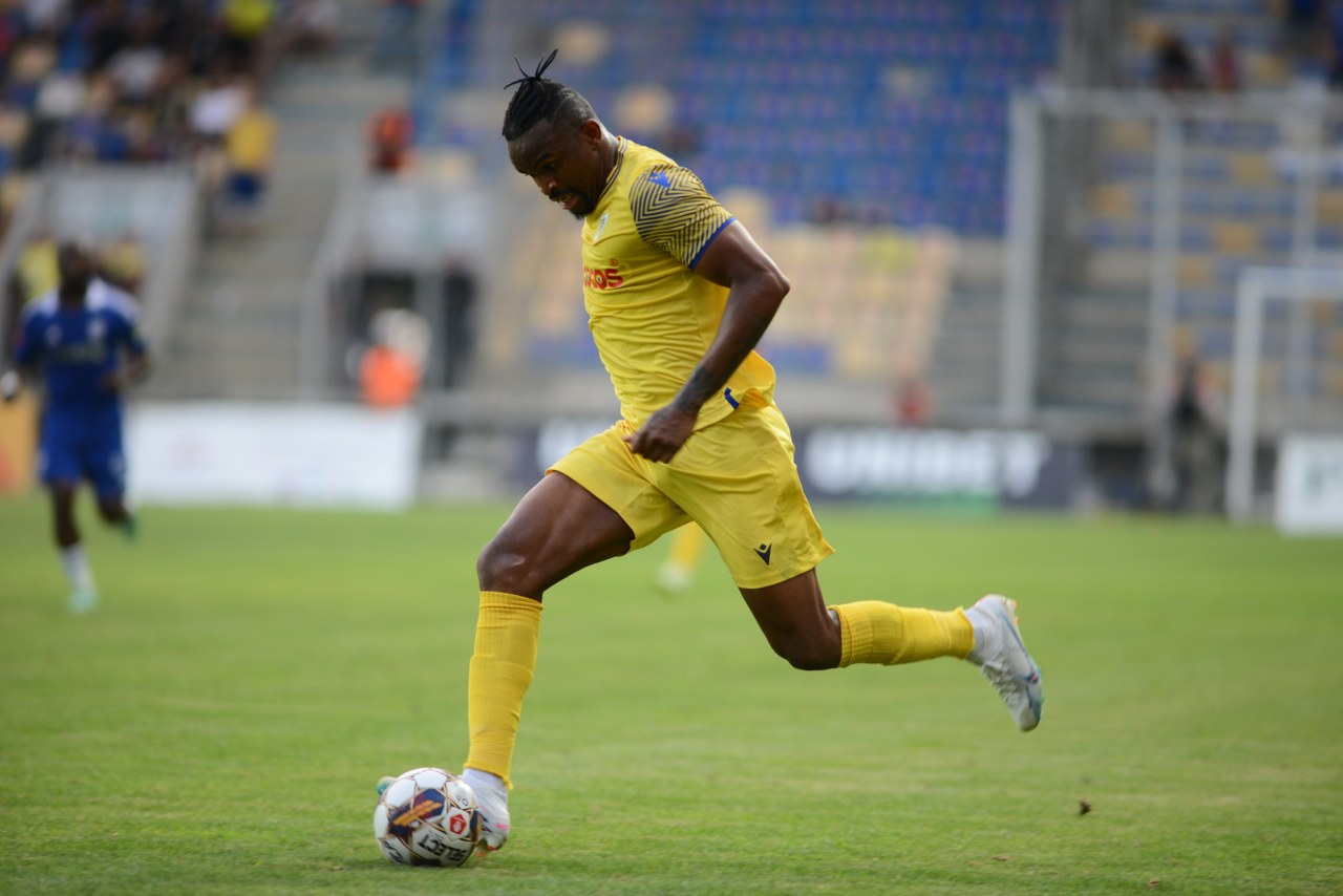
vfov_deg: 4.6
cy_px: 448
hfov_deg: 6.9
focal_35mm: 300
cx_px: 672
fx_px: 11193
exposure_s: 1/500
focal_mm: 300
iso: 500
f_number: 3.2
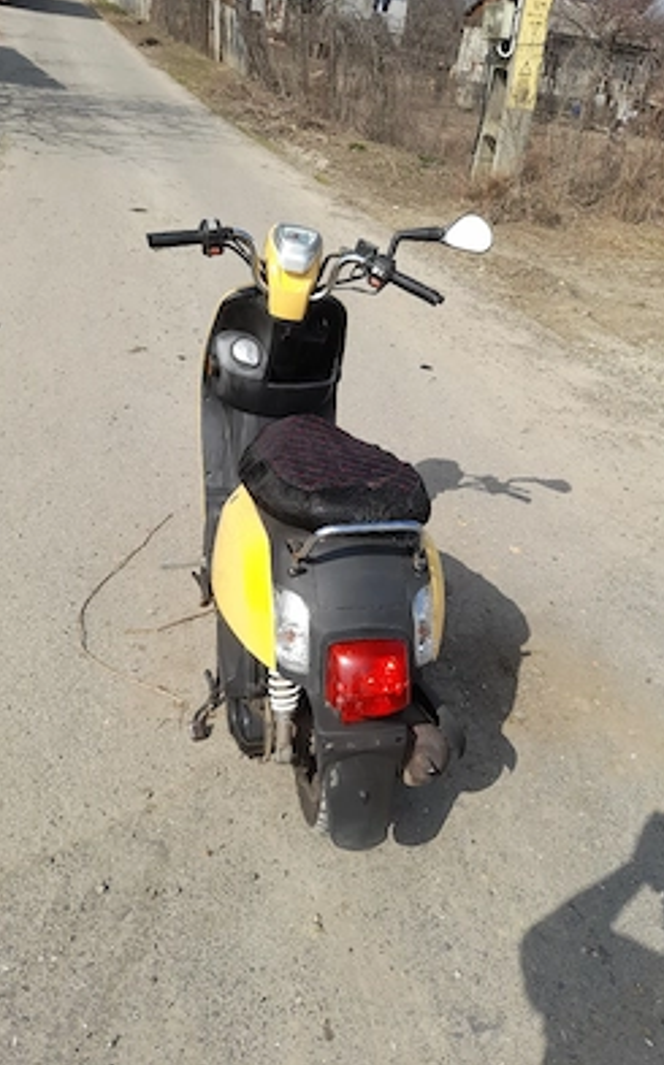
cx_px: 336
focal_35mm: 27
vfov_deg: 68.4
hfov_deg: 45.9
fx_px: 783
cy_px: 526
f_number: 2
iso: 20
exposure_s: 1/833
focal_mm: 4.6
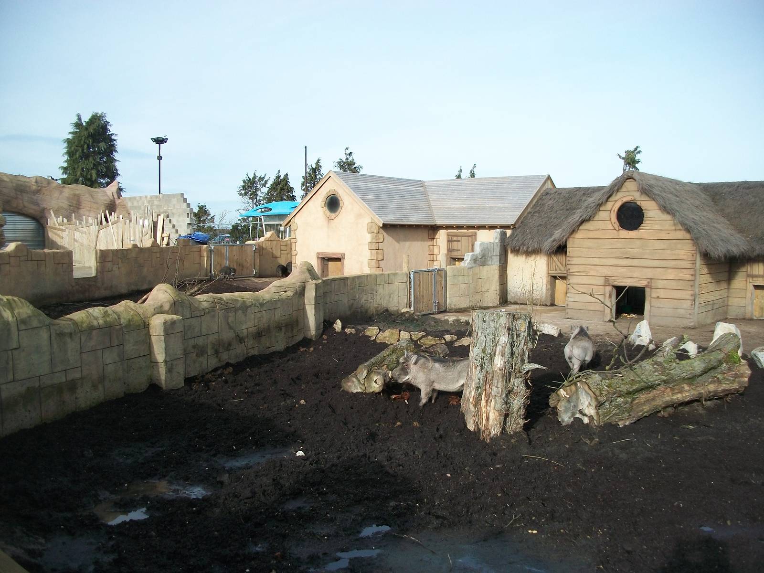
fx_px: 706
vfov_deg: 44.2
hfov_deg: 56.8
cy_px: 286
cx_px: 382
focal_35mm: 32
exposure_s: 1/640
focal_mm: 5.7
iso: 80
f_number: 2.9
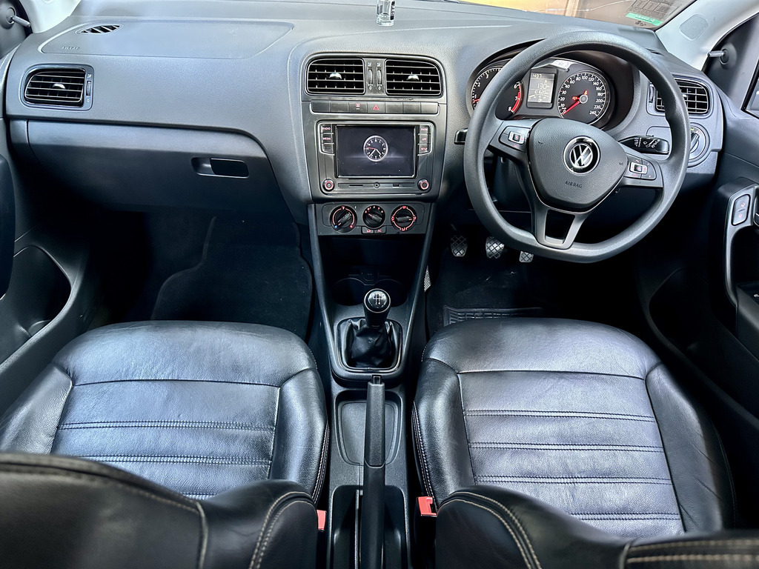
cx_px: 380
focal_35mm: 24
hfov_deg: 71.6
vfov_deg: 56.8
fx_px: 526
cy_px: 284
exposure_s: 1/40
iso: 1000
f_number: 1.78
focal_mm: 6.86
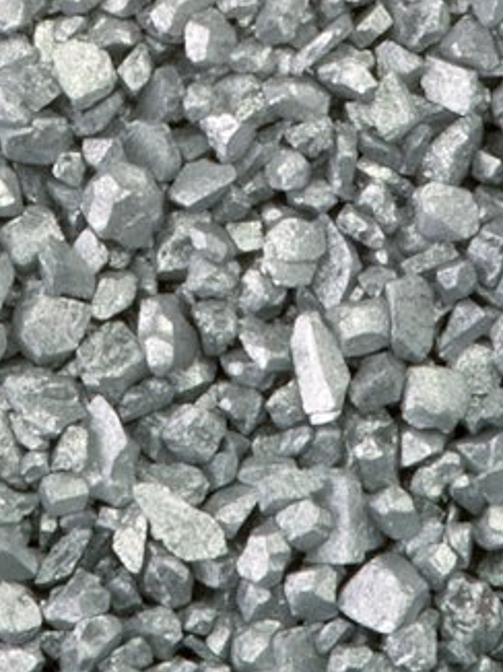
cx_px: 223
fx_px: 16192
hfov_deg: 1.8
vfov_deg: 2.4
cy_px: -331
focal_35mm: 835
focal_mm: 105
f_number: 20
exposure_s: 1/60
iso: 100
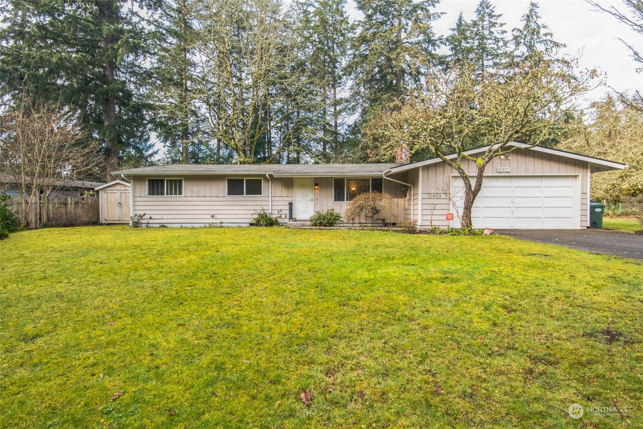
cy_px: 214
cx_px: 322
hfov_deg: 90.0
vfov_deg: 67.4
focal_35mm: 18
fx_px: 321
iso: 640
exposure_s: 1/40
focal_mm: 18
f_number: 10
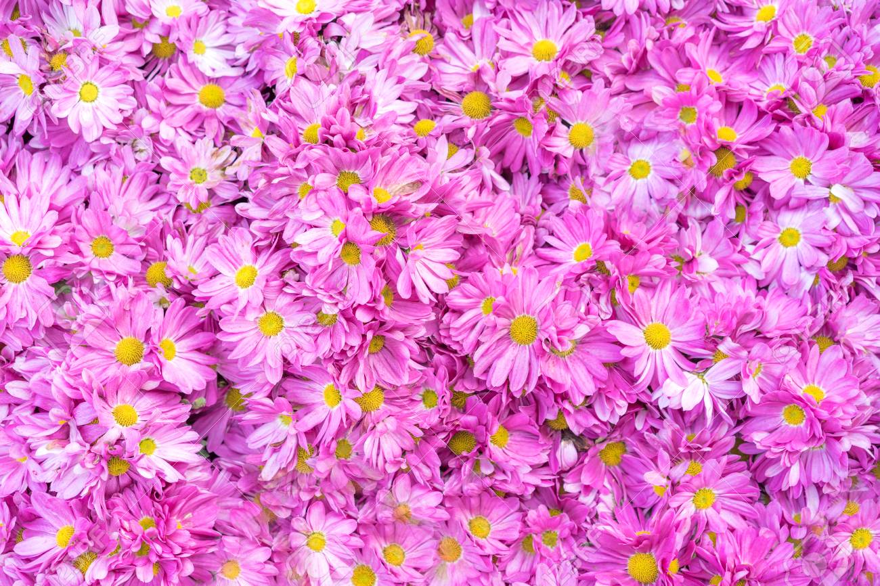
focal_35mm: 55
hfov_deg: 36.3
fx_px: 1344
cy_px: 293
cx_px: 440
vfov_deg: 24.6
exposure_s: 1/200
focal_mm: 55
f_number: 4
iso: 160
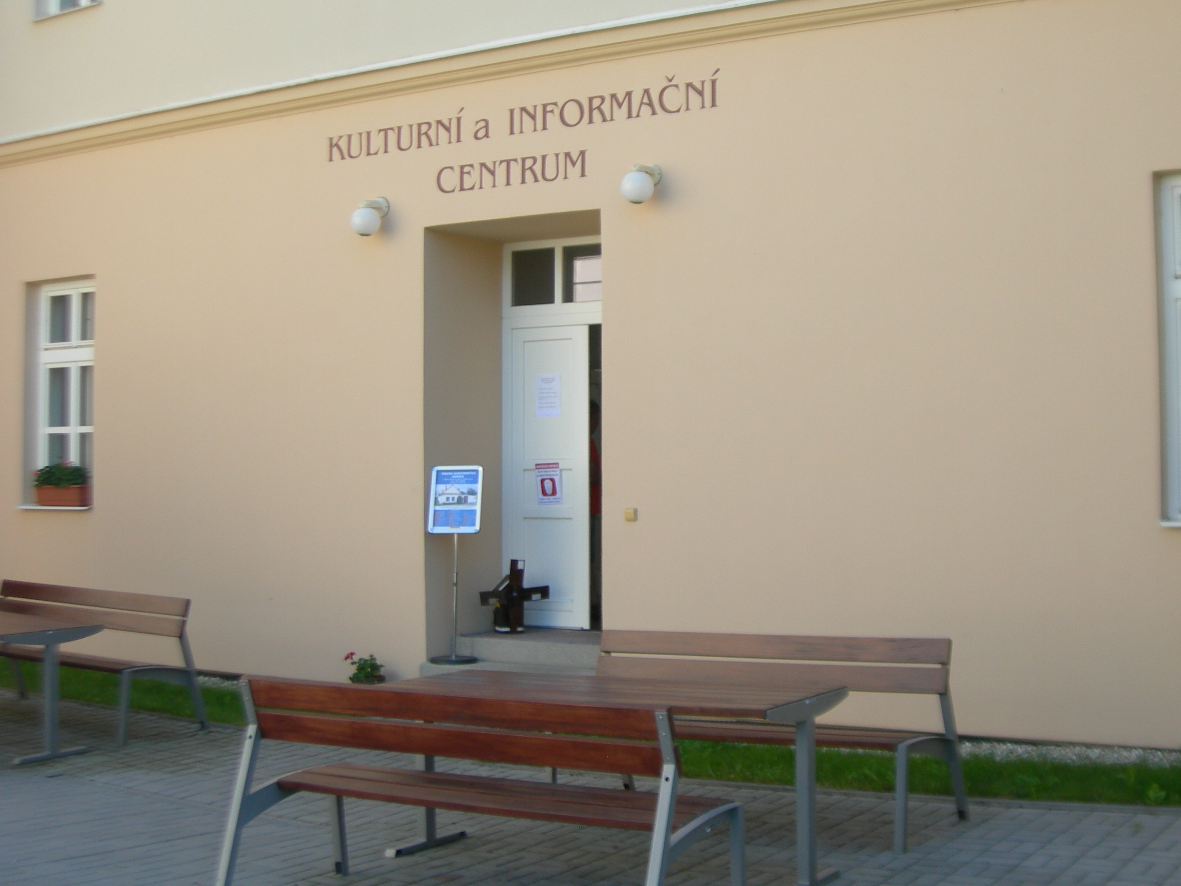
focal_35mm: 47
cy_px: 420
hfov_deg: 40.3
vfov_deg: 30.9
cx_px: 702
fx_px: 1604
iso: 50
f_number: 2.8
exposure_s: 1/293
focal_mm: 7.8
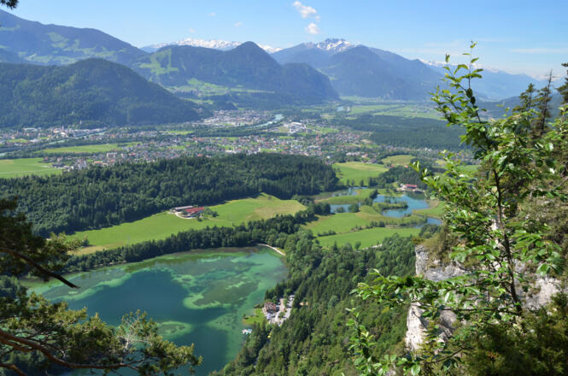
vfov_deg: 43.4
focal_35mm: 30
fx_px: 472
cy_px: 188
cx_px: 284
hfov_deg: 62.0
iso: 200
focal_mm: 20
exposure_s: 1/125
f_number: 13
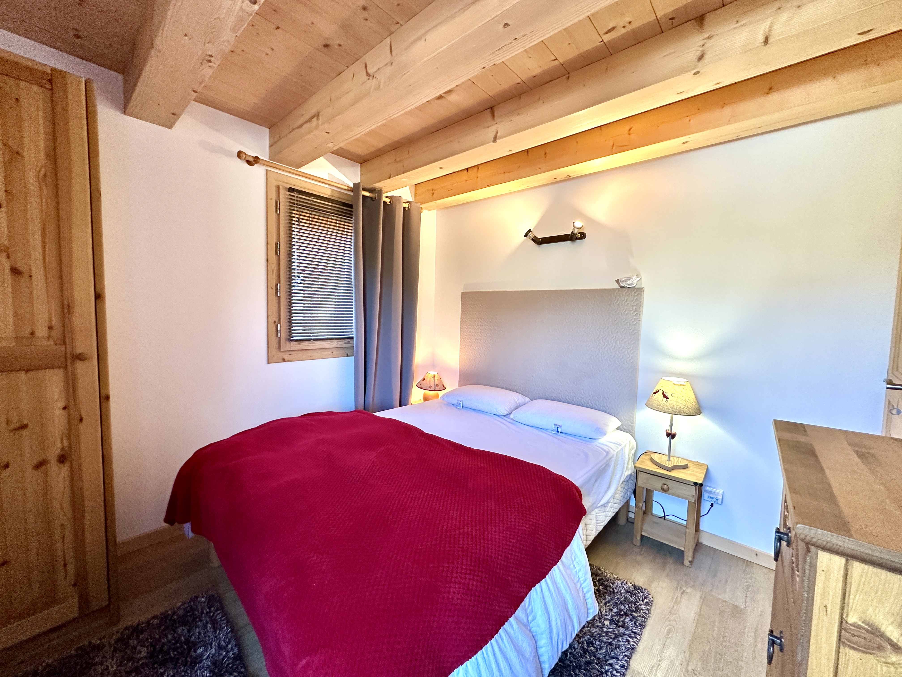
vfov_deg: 85.7
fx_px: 365
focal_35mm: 14
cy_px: 338
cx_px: 451
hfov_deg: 102.1
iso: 200
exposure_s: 1/100
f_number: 2.2
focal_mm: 2.22
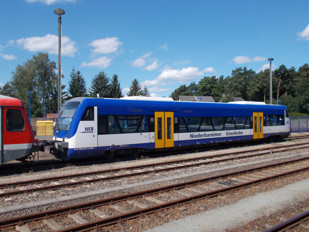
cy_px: 116
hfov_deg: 54.0
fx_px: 304
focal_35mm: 34
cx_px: 154
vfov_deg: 41.8
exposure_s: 1/160
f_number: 9.2
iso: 80
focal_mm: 6
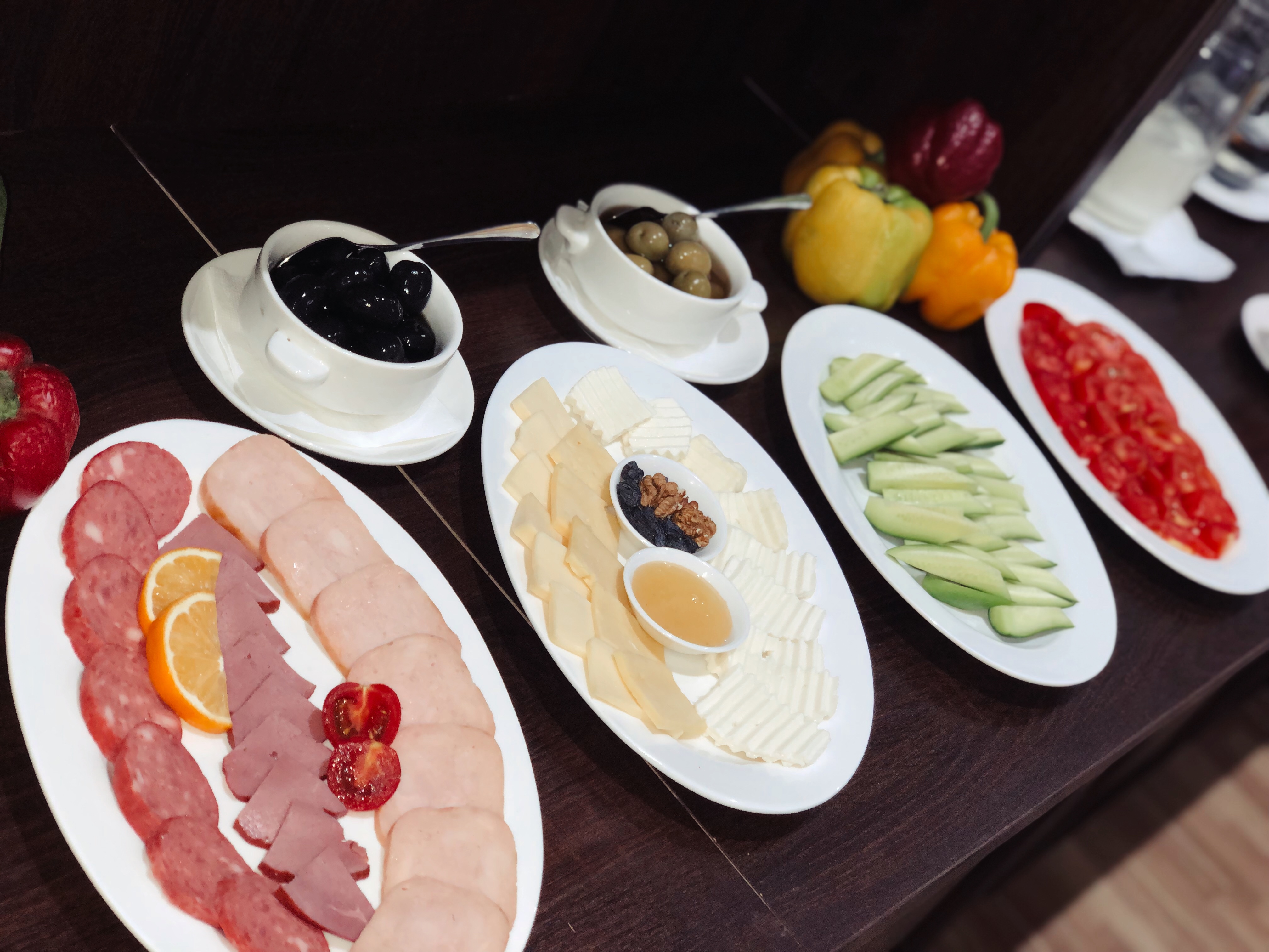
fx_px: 1906
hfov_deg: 36.8
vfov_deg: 28.0
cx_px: 634
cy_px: 476
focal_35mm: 52
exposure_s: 1/33
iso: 40
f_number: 2.4
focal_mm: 6
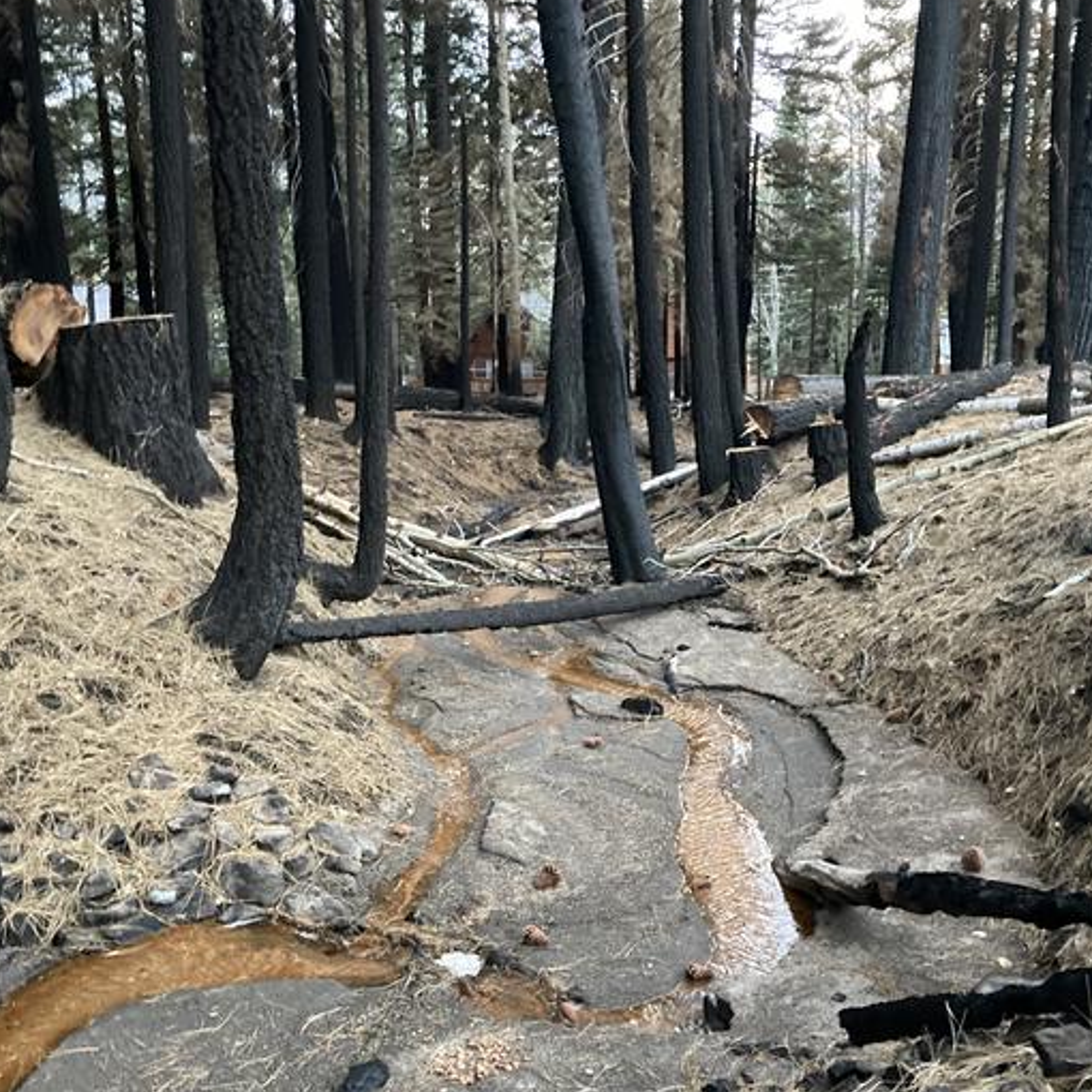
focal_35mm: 34
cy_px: 681
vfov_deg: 48.0
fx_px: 1213
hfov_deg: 48.4
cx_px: 551
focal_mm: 3.99
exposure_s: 1/30
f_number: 1.8
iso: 640
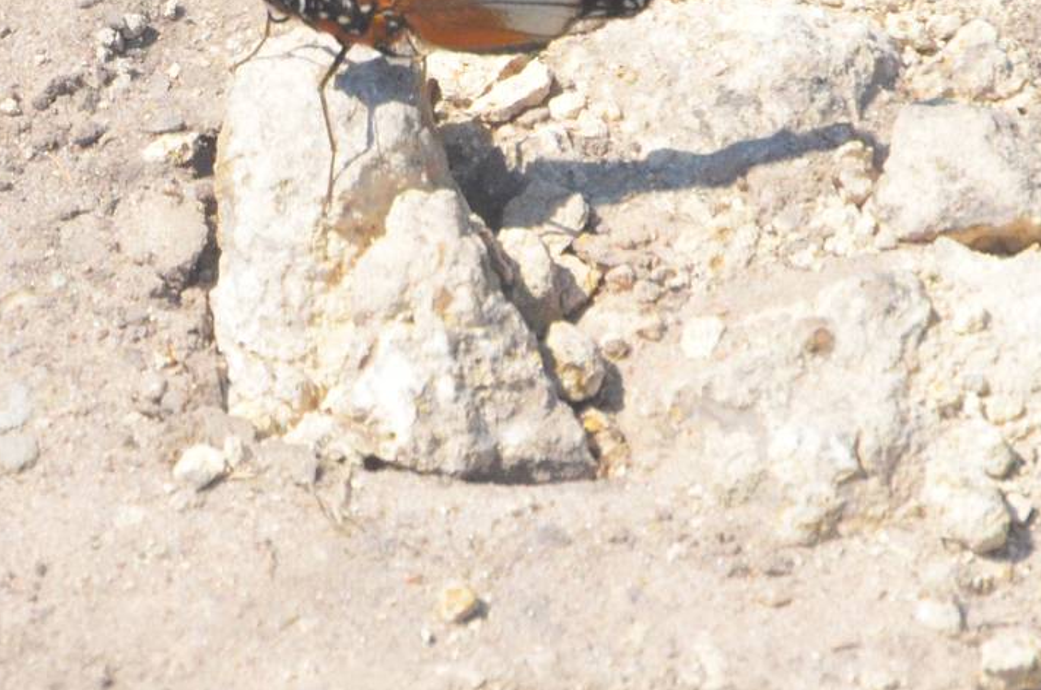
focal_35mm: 910
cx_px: 164
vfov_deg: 1.5
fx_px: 26267
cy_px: -28
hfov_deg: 2.3
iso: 2500
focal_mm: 270
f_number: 14
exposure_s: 1/3200
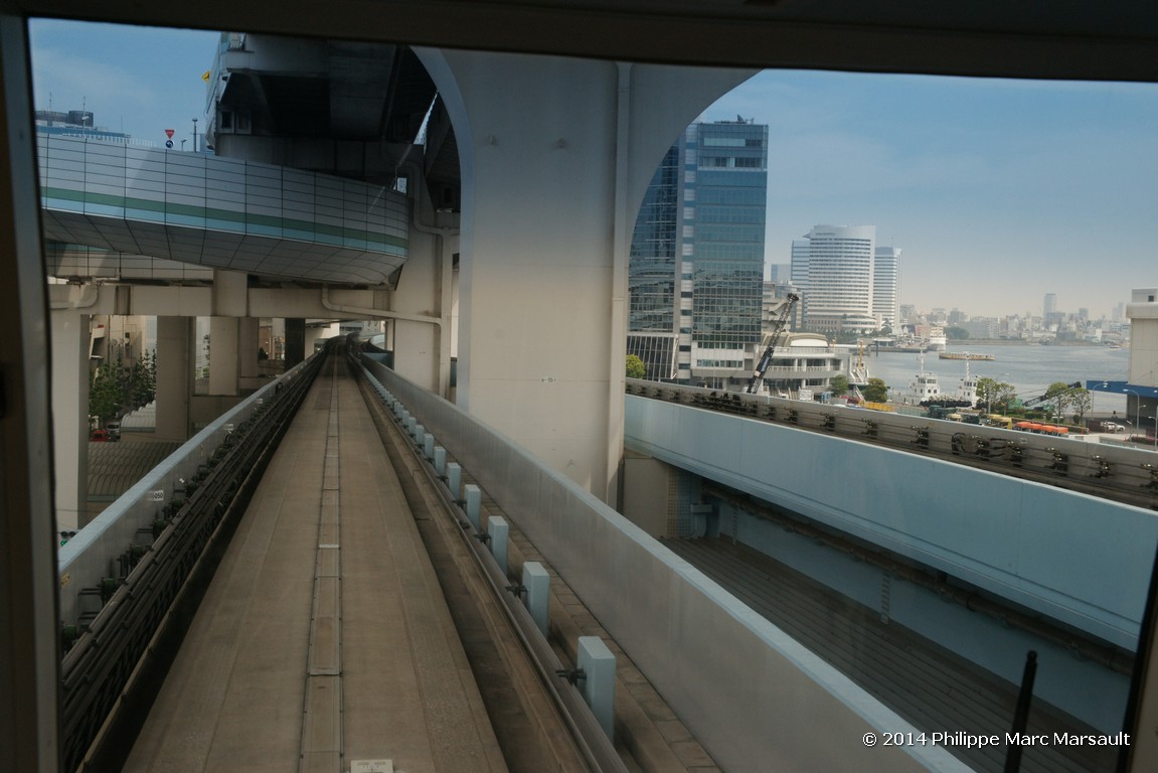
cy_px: 386
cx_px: 579
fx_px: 1448
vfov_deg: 29.9
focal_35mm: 45
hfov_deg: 43.6
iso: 400
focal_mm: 45
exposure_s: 1/250
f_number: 11
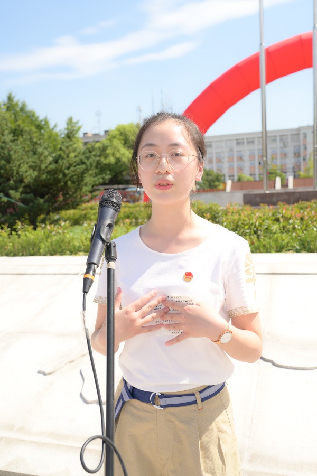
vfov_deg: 54.5
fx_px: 463
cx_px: 158
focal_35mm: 35
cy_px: 238
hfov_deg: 37.8
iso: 100
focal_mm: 35
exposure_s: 1/250
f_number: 5.6
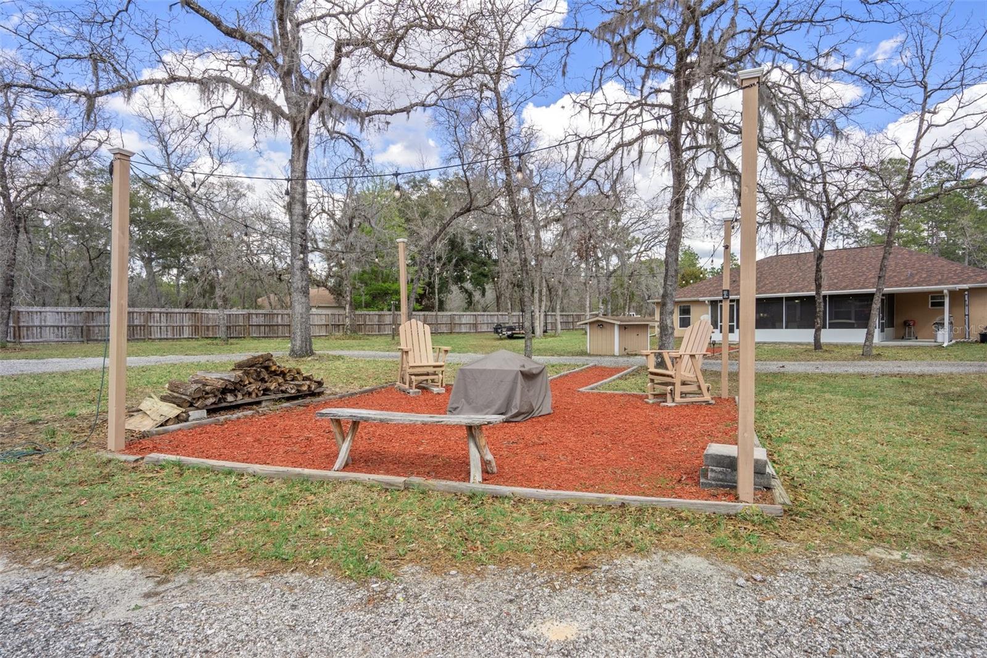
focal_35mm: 17
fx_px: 466
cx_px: 494
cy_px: 329
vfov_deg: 70.4
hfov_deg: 93.3
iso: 320
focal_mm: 17
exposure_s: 1/80
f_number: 8
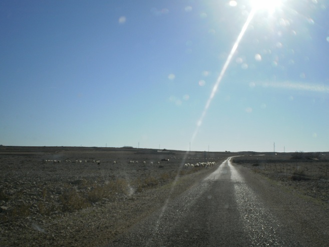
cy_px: 124
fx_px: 342
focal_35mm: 36
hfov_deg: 51.3
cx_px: 164
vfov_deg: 39.7
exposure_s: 1/1250
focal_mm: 6.3
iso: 100
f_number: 4.6
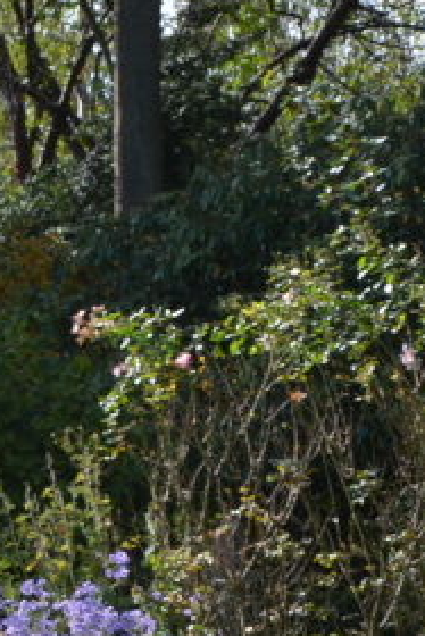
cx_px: -559
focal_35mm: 339
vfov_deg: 6.1
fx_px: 5995
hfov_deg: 4.0
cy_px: 672
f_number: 8
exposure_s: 1/250
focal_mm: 62
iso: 200
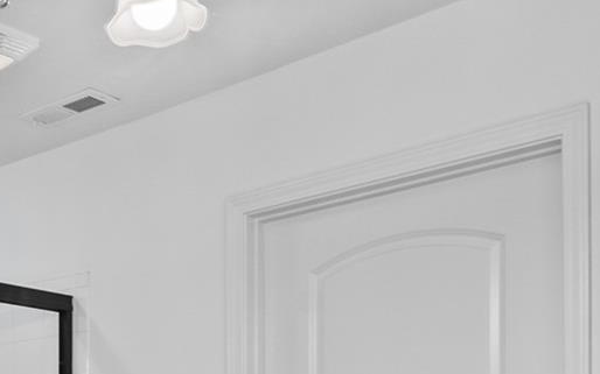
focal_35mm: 65
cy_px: 525
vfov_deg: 18.2
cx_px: -65
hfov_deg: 28.5
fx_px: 1063
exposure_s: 1/5
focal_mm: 16
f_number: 8
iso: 800
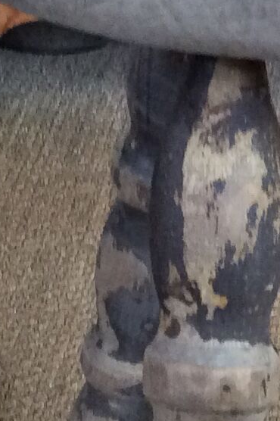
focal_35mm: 155
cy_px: 446
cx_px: 353
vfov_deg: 13.0
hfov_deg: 8.7
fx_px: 1810
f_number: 2.4
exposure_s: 1/25
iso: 125
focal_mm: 3.3
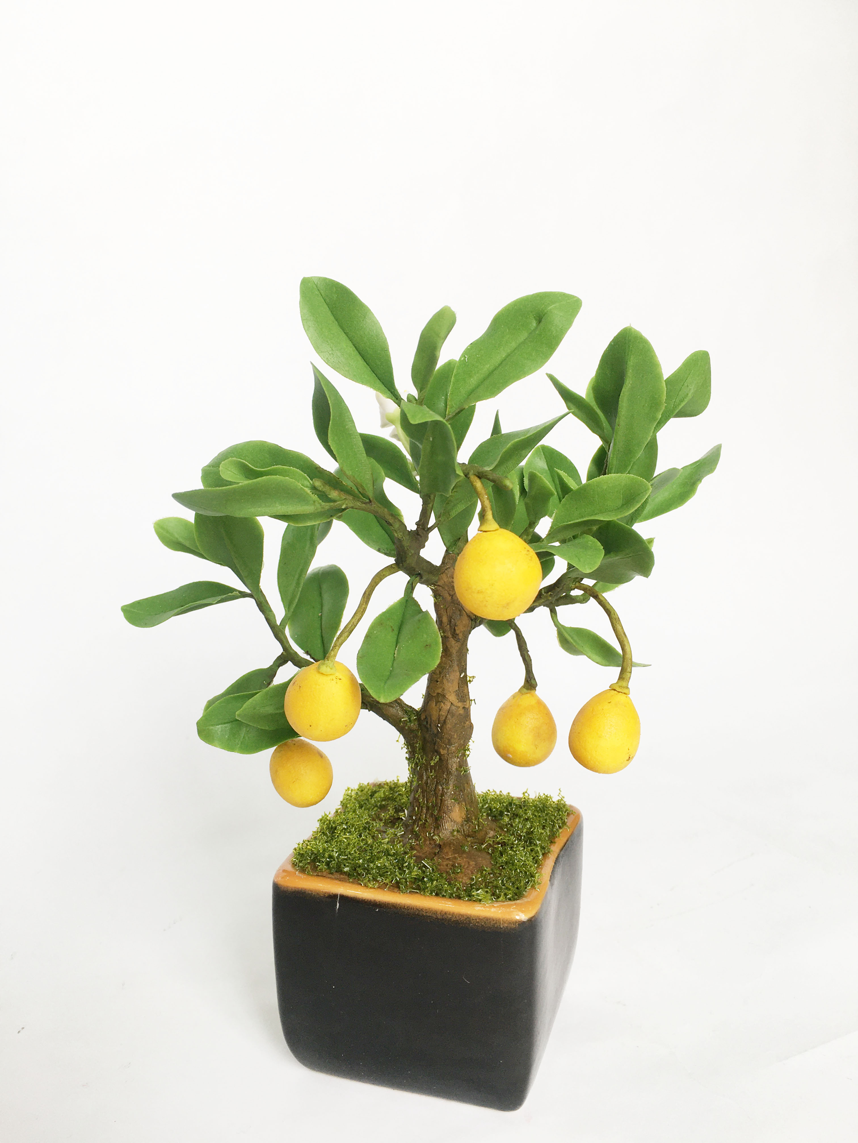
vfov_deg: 61.7
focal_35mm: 29
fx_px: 958
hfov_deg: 48.2
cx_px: 429
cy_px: 572
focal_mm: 4.15
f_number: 2.2
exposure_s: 1/50
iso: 25
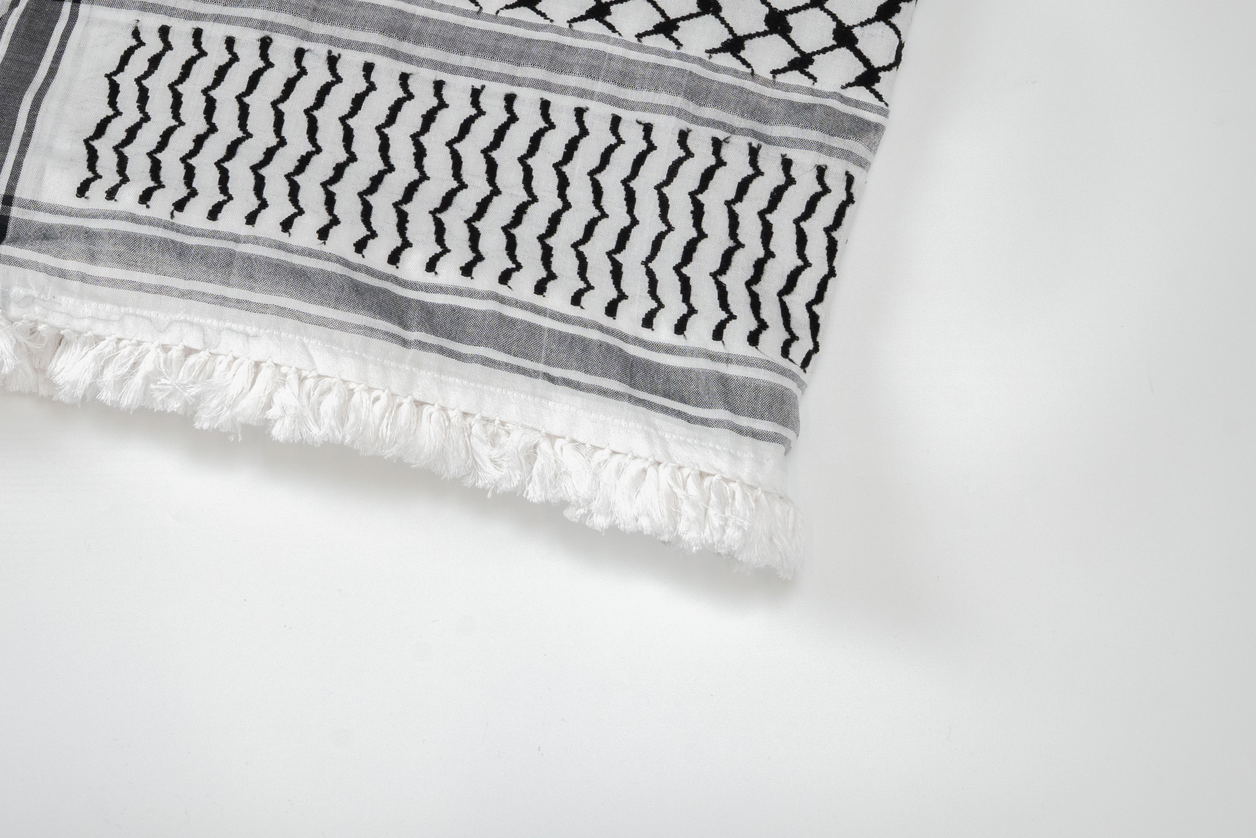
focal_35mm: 61
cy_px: 31
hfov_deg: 32.8
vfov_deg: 21.6
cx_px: 486
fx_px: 2128
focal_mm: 31
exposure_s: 1/120
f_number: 10
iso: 2000
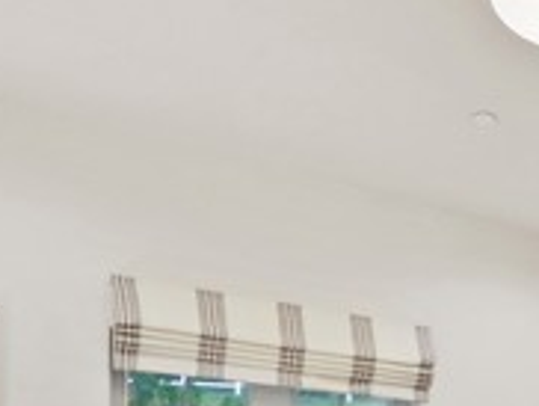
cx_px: 643
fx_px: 842
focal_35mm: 54
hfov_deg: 30.3
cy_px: 532
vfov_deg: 23.8
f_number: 4.5
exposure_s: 1/15
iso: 1250
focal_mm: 16
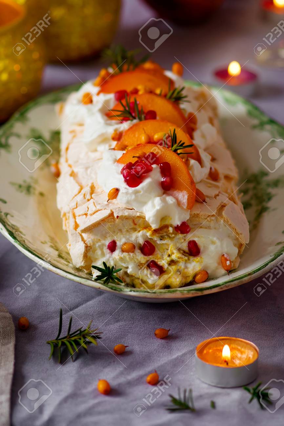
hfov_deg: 8.7
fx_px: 1865
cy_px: 213
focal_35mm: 158
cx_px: 142
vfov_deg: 13.0
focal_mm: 105
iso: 100
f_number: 4.5
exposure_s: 1/100
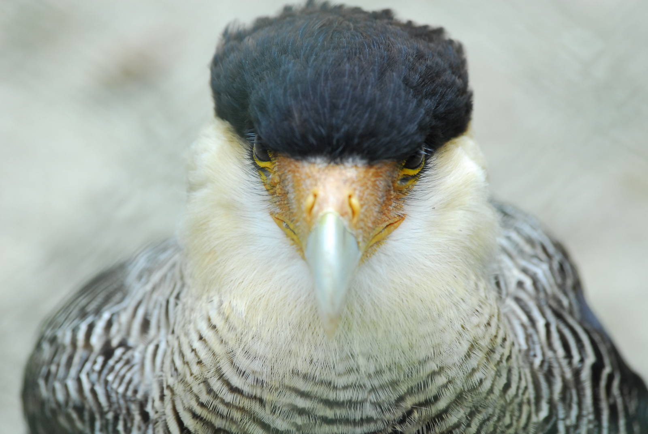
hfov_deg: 5.1
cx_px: 324
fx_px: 7299
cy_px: 217
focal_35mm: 405
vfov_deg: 3.4
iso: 800
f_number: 5.3
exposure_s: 1/350
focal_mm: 270
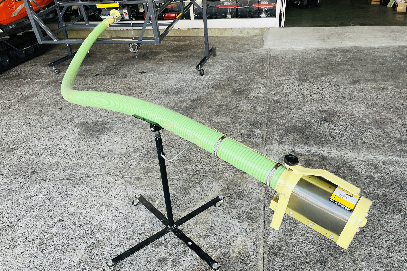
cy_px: 146
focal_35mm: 29
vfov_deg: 44.9
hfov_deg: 63.7
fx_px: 328
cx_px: 209
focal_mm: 5.1
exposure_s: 1/193
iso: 40
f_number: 1.6
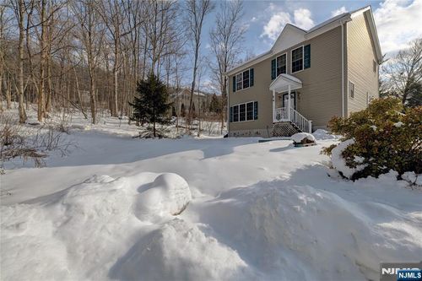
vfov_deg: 81.2
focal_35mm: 14
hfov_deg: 104.3
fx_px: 164
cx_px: 211
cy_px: 140
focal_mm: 14
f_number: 9
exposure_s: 1/200
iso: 200
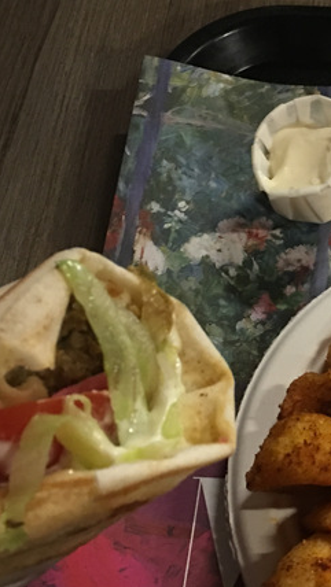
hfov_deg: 18.7
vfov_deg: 35.4
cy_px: 280
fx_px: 920
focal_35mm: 59
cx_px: 449
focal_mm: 4.15
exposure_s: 1/4
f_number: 2.2
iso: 64
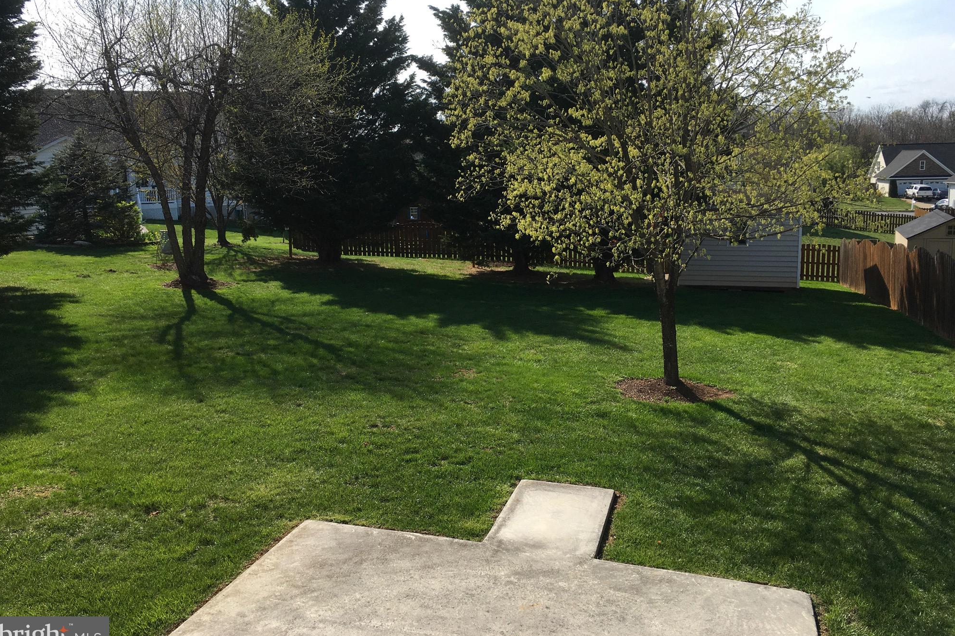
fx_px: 822
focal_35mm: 31
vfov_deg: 42.3
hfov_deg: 60.3
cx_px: 480
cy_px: 288
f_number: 2.2
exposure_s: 1/1115
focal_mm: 4.15
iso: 25
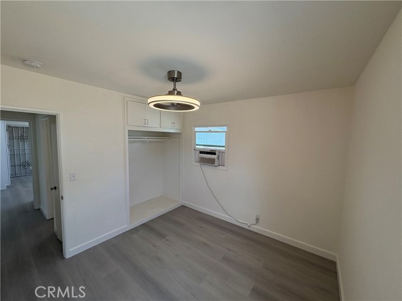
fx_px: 163
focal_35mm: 14
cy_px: 150
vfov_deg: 85.7
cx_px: 201
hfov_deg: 102.1
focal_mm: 2.22
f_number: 2.2
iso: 80
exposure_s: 1/130
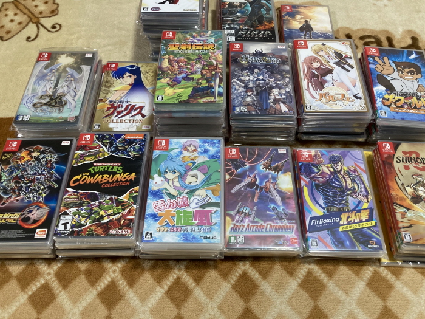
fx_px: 393
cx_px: 226
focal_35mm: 32
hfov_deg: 56.8
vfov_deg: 44.1
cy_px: 139
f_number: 1.8
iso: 100
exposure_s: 1/50
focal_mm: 3.99
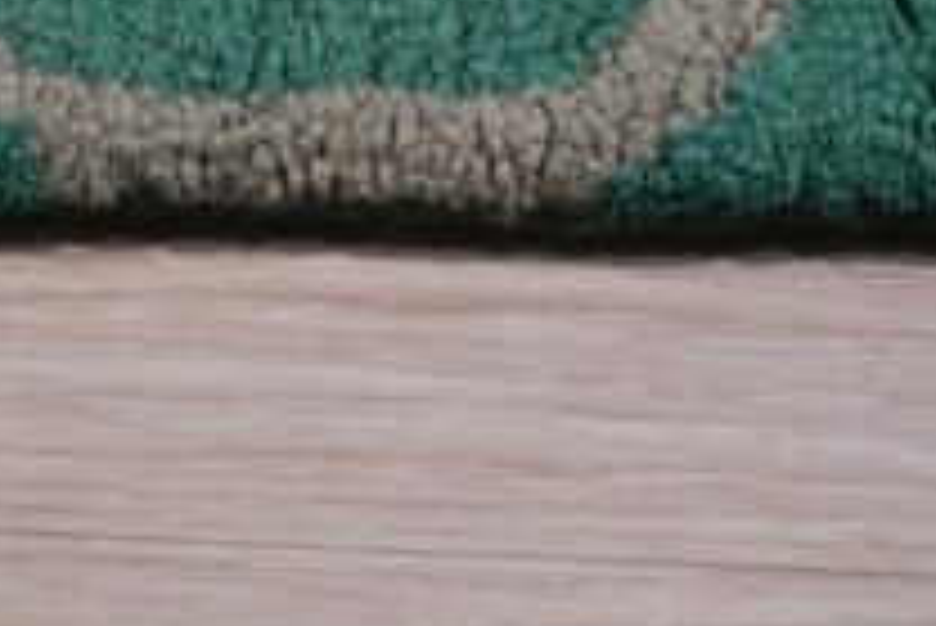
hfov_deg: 19.6
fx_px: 2628
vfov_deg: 13.3
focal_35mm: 101
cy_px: -72
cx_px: 18
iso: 400
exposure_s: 1/160
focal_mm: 35
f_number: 4
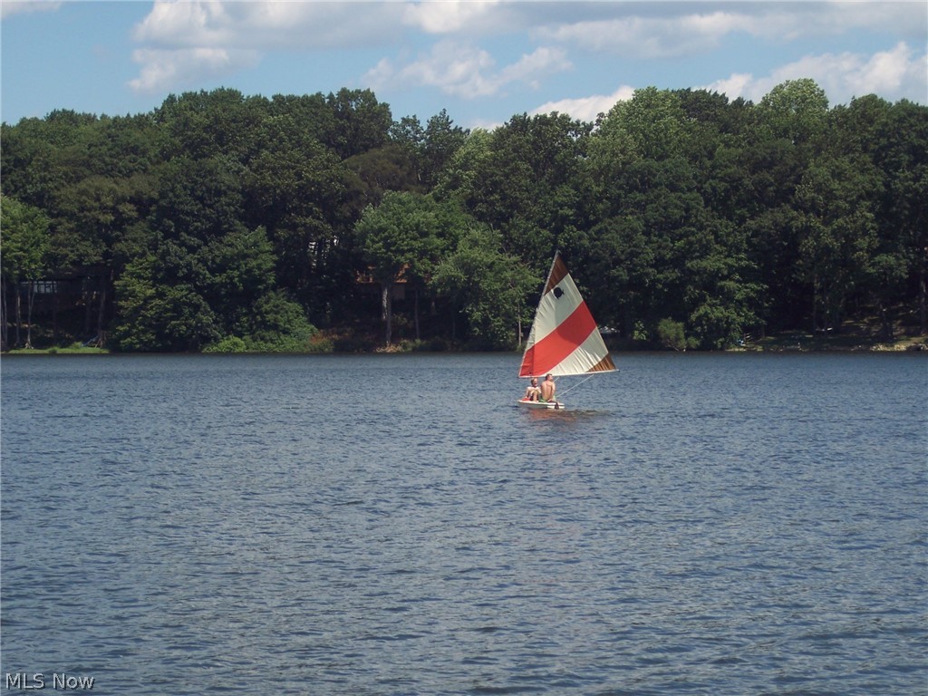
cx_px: 464
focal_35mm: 117
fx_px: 3137
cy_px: 348
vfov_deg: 12.7
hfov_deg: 16.8
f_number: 4.8
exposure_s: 1/500
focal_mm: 24
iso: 100
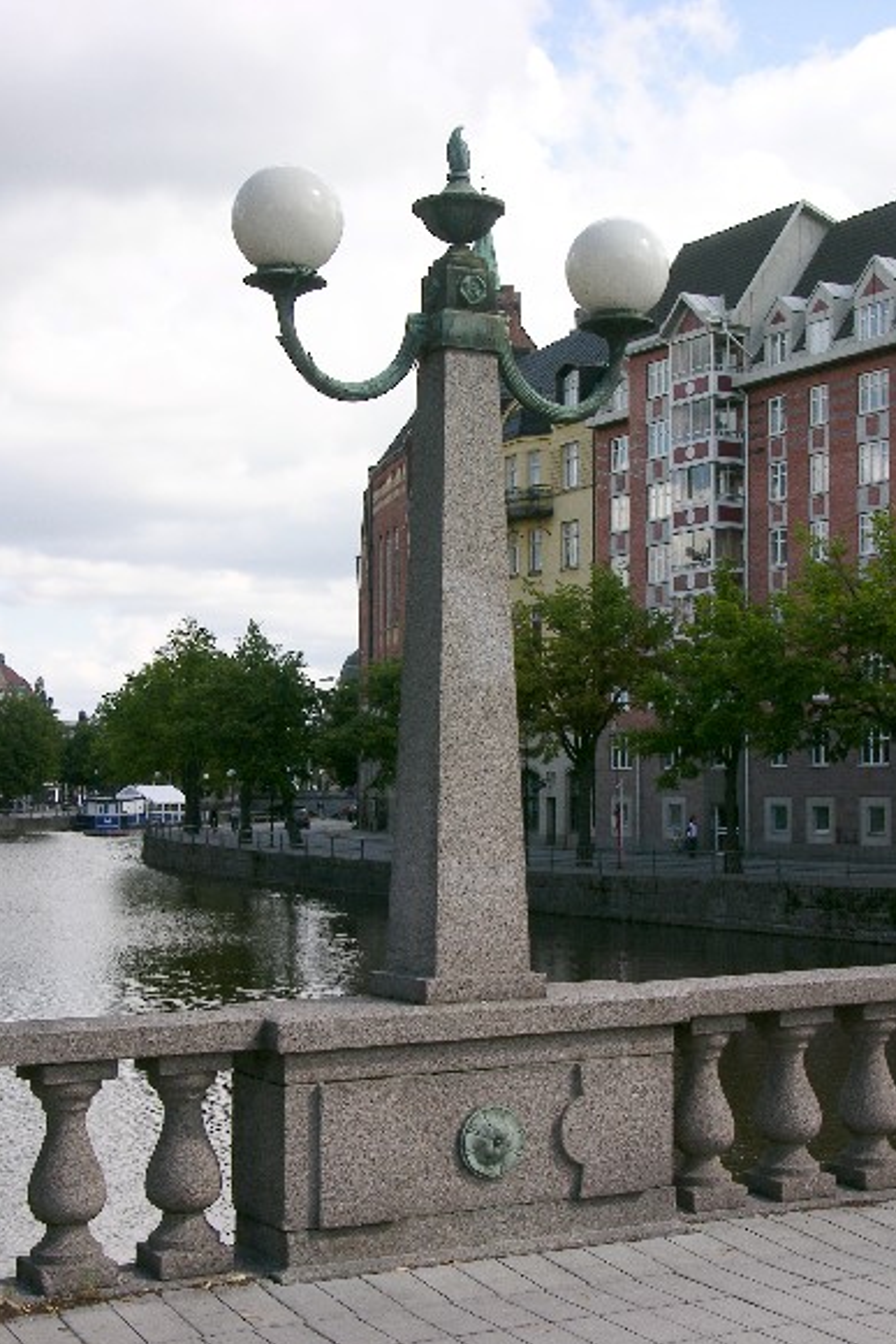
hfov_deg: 22.3
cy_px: 678
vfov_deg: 32.9
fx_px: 2276
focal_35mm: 61
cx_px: 433
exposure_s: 1/178
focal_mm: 14.7
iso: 50
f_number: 6.3
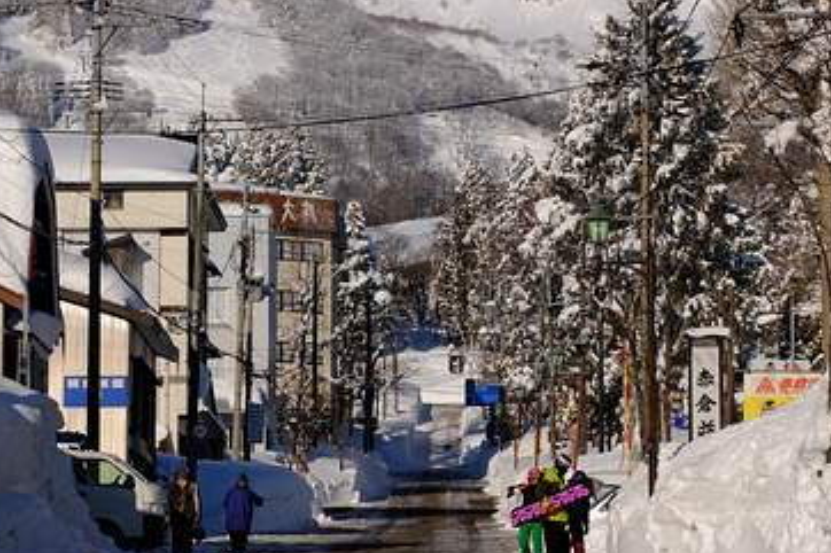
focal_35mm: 145
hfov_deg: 14.2
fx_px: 3345
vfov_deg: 9.5
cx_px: 390
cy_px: 251
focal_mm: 70
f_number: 16
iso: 200
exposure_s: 1/300
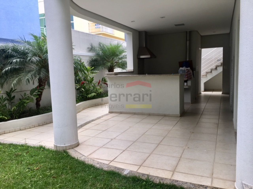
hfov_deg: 61.7
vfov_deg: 48.2
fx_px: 212
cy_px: 94
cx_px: 126
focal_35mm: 29
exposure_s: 1/169
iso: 25
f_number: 2.2
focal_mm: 4.15
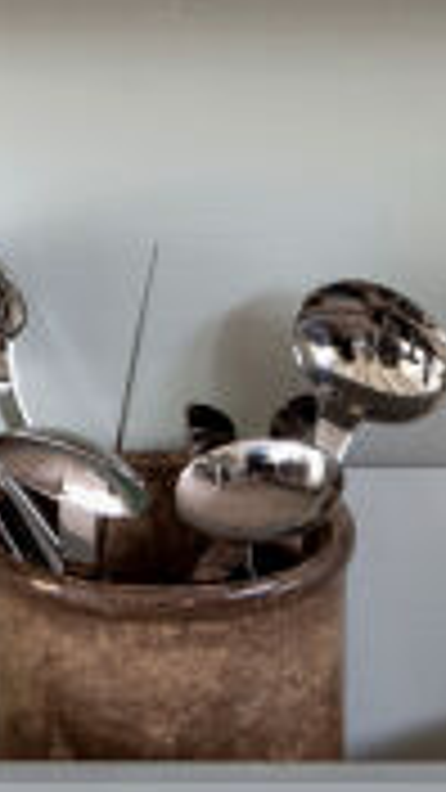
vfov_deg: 7.2
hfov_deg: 4.5
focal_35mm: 268
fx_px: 5634
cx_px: 79
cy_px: -1534
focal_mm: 41
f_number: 8
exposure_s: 1/6
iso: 400
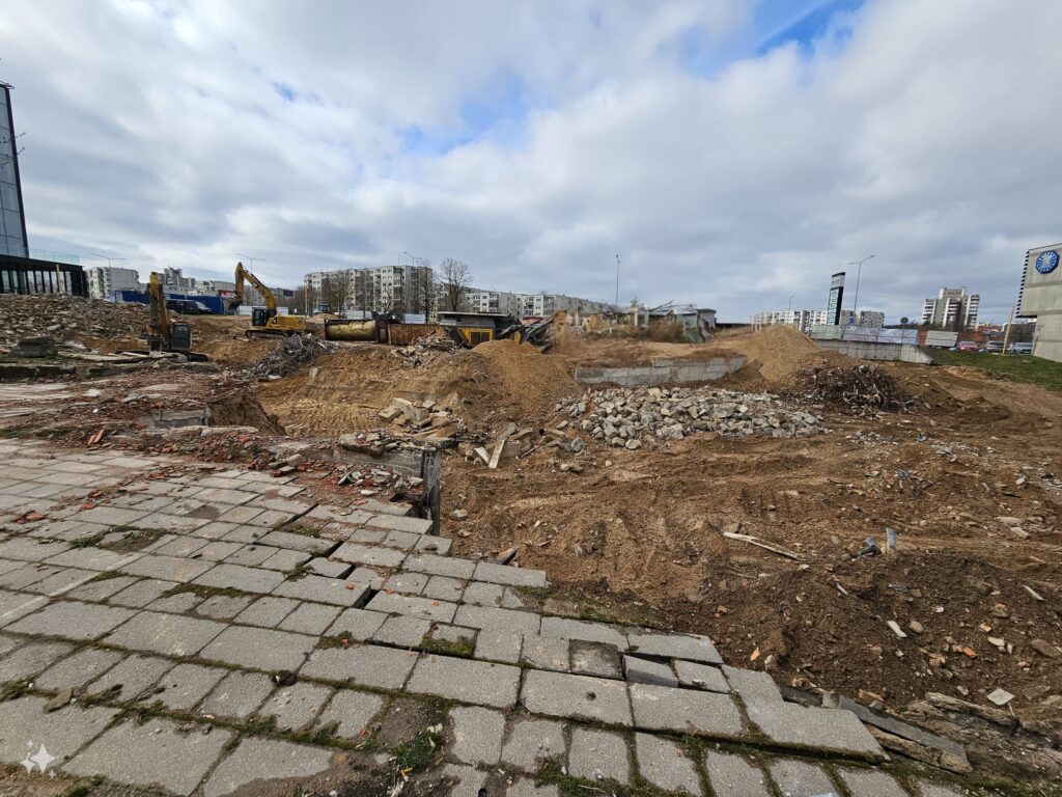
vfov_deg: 89.9
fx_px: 399
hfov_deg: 106.2
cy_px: 398
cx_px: 531
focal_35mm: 13
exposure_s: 1/3333
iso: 50
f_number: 2.2
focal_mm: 2.2
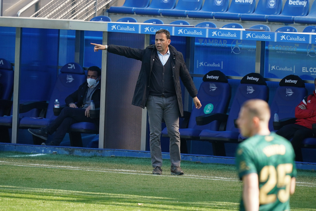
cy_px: 106
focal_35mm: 768
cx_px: 158
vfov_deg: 1.8
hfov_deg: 2.7
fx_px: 6741
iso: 1000
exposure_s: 1/1000
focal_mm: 512
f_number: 6.3
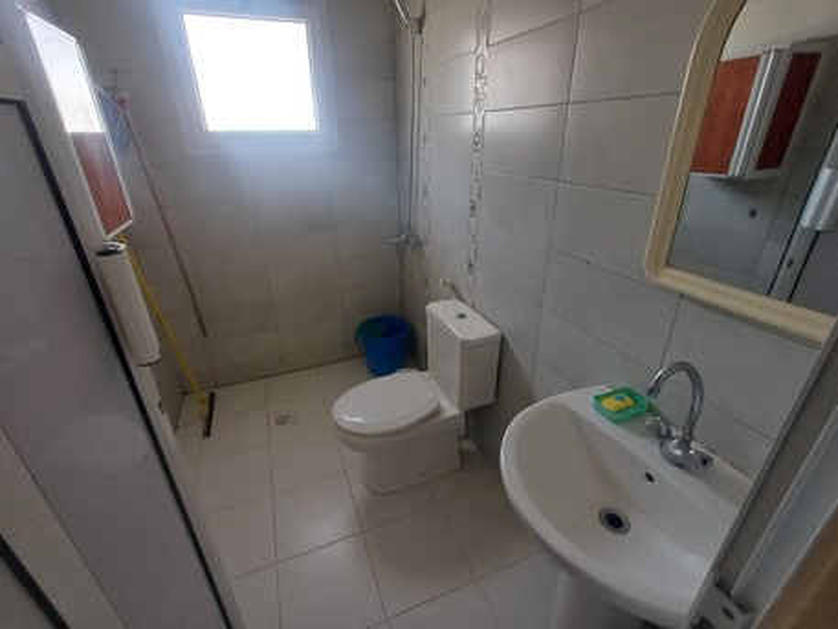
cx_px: 419
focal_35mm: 16
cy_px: 314
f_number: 2.2
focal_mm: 1.64
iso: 200
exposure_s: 1/50
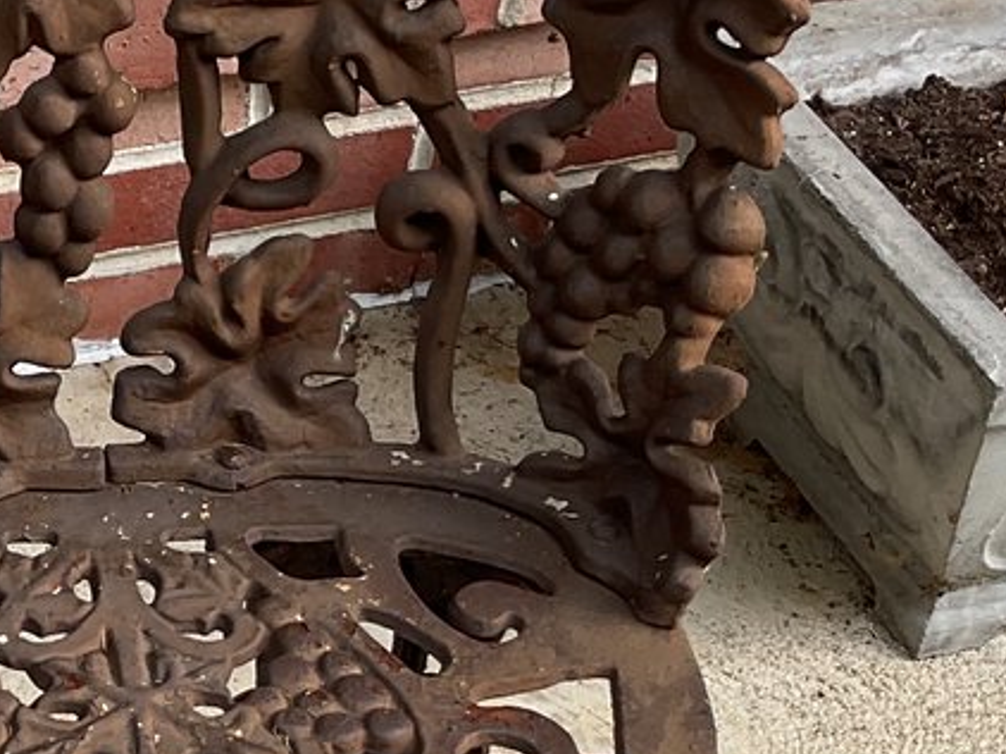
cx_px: 32
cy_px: 722
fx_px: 3021
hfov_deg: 18.5
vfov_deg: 14.0
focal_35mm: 104
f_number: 1.8
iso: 16
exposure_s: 1/120
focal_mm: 3
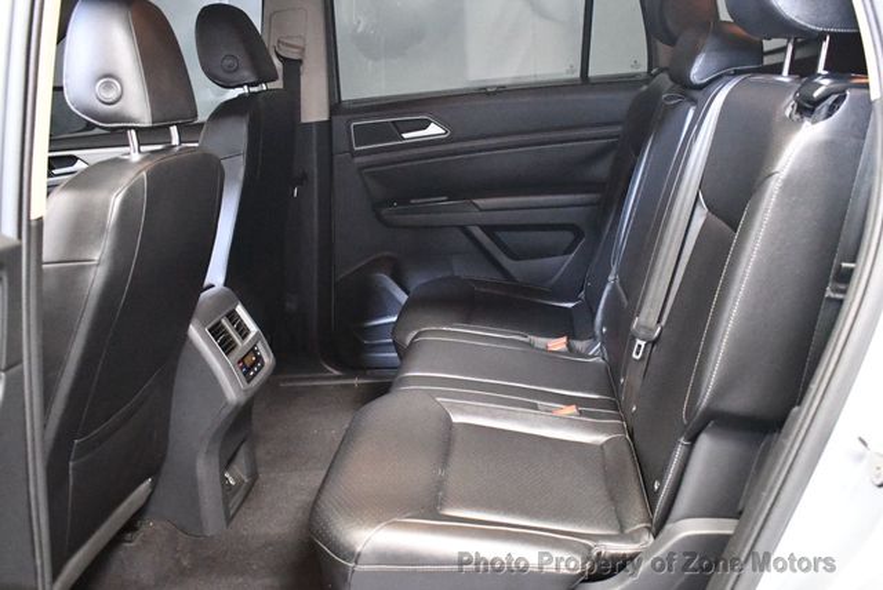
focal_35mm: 36
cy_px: 295
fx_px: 884
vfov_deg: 36.9
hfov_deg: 53.1
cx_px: 442
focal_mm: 18
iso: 11400
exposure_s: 1/60
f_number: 3.5
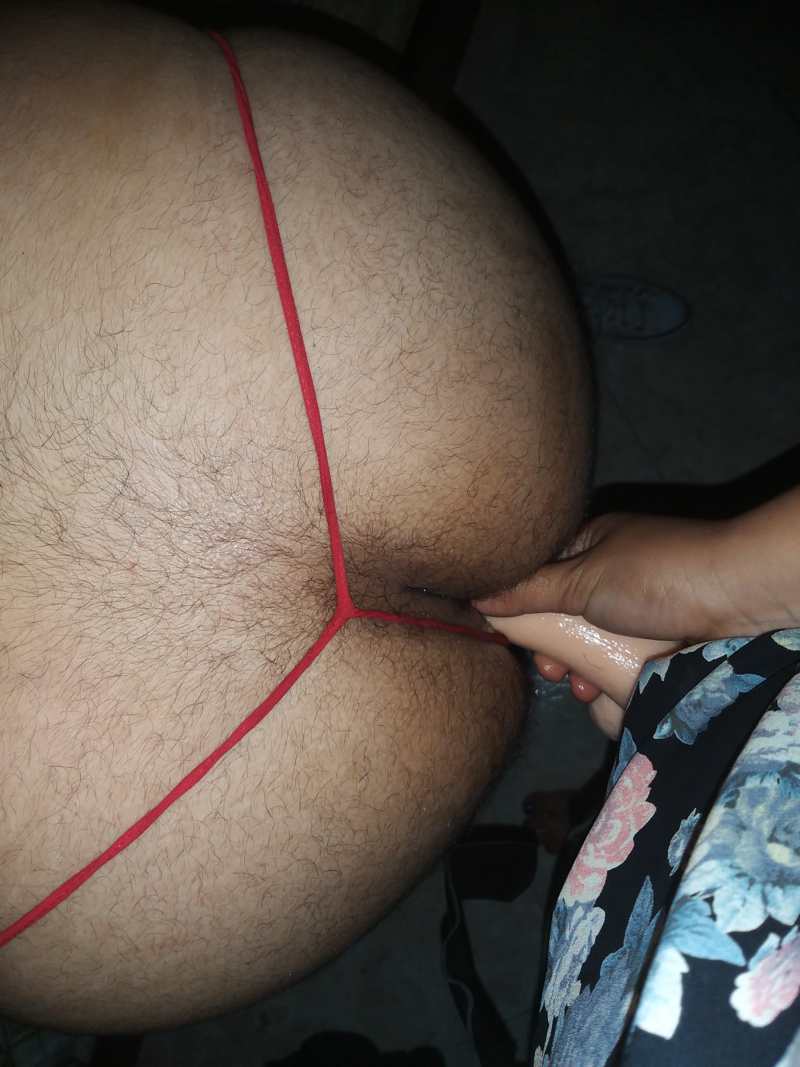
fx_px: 832
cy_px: 534
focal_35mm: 27
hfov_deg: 51.4
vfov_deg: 65.3
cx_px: 400
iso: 64
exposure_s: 1/120
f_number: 1.7
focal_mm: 3.93
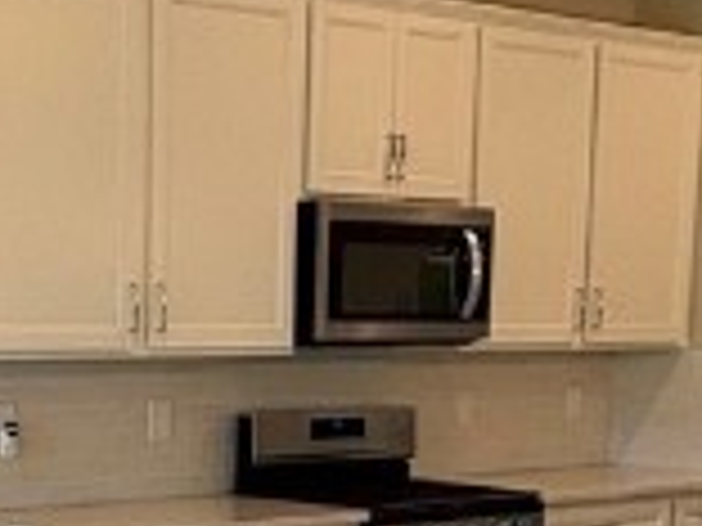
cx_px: 58
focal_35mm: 92
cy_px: 616
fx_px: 1866
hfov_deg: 20.8
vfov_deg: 15.5
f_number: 2.2
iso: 125
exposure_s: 1/120
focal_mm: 2.22
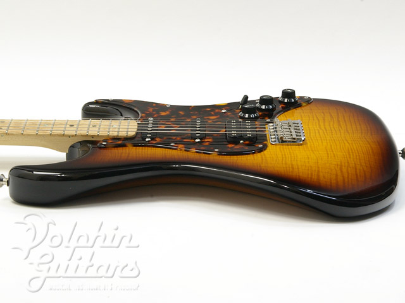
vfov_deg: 15.7
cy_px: 152
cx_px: 202
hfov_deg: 20.9
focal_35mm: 94
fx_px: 1100
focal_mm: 63
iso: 400
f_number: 19
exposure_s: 1.5
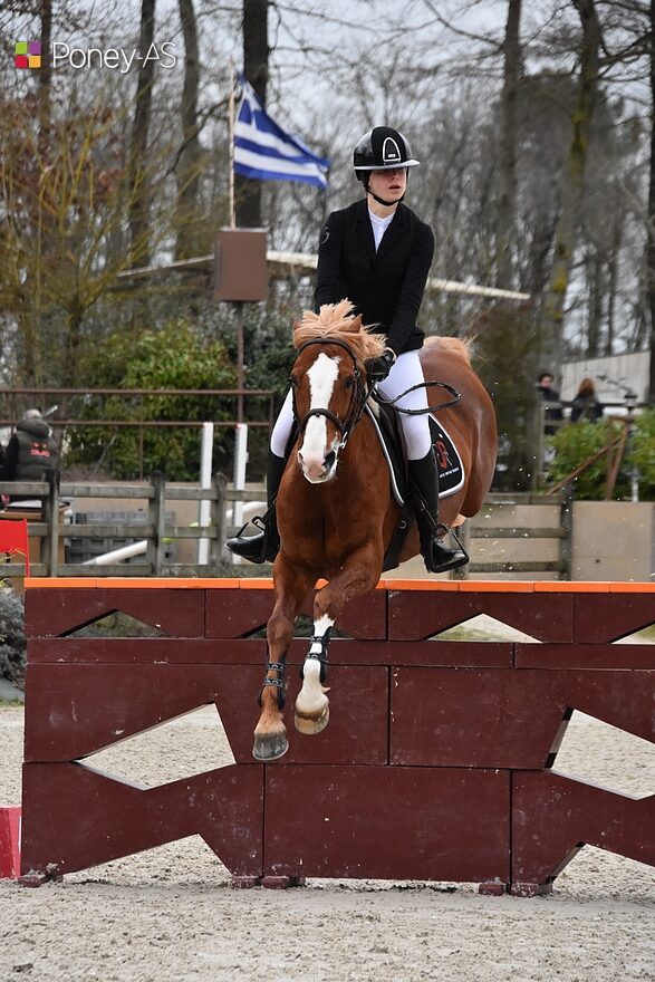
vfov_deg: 9.5
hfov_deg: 6.3
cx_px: 328
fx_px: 5933
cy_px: 491
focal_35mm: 218
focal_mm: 145
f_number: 5.6
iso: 2000
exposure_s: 1/1600
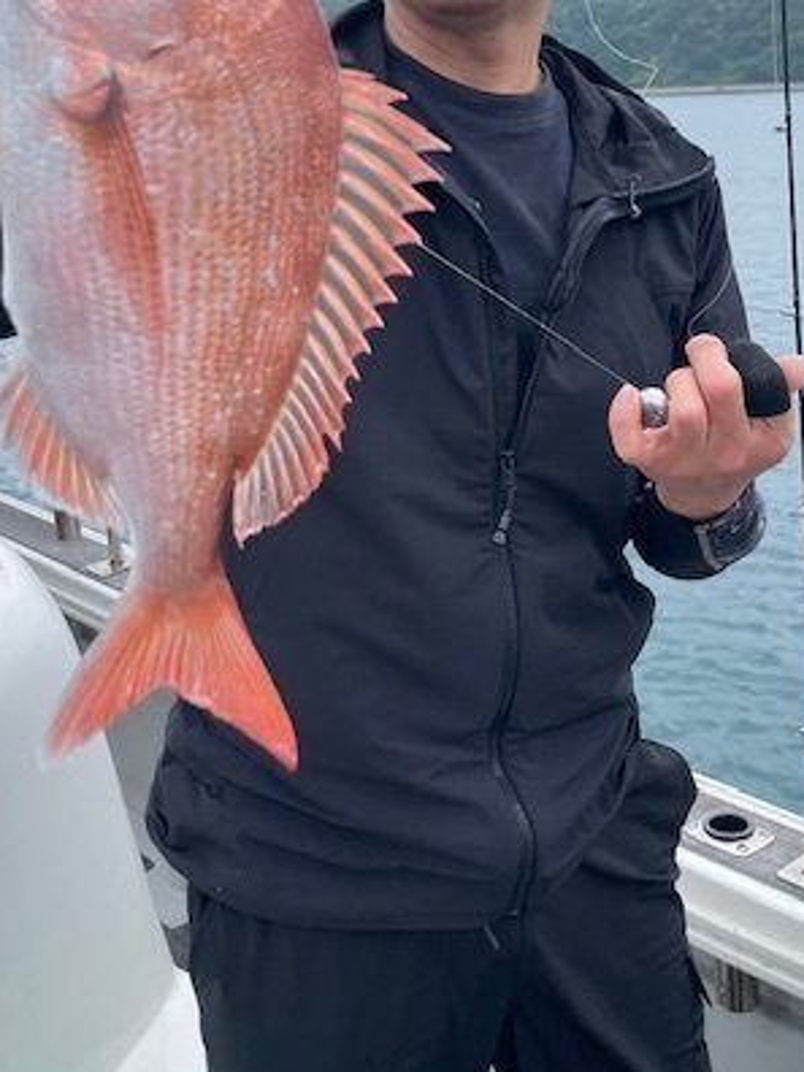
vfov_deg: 44.1
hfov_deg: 34.3
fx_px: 1301
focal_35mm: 42
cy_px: 347
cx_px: 387
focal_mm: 4.2
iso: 32
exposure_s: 1/1473
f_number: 1.6
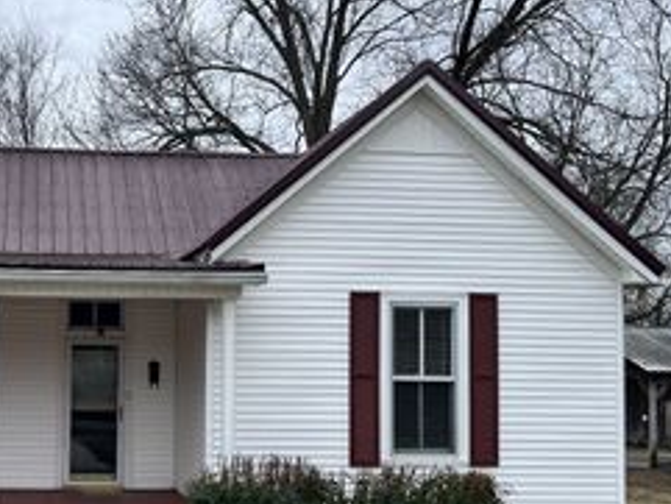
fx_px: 1047
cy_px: 327
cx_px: 109
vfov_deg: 26.9
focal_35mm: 54
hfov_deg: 34.2
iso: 50
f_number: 1.6
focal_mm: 5.1
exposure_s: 1/928
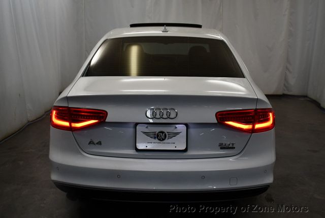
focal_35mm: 36
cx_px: 162
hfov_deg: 53.1
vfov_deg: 36.9
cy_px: 109
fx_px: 325
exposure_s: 1/250
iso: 560
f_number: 3.5
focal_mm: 18
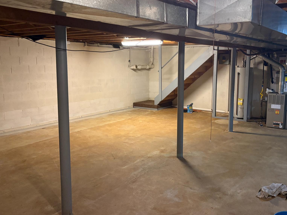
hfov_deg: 52.4
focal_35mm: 35
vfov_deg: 40.7
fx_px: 290
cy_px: 97
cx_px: 166
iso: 400
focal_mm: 5.96
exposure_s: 1/60
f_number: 1.6
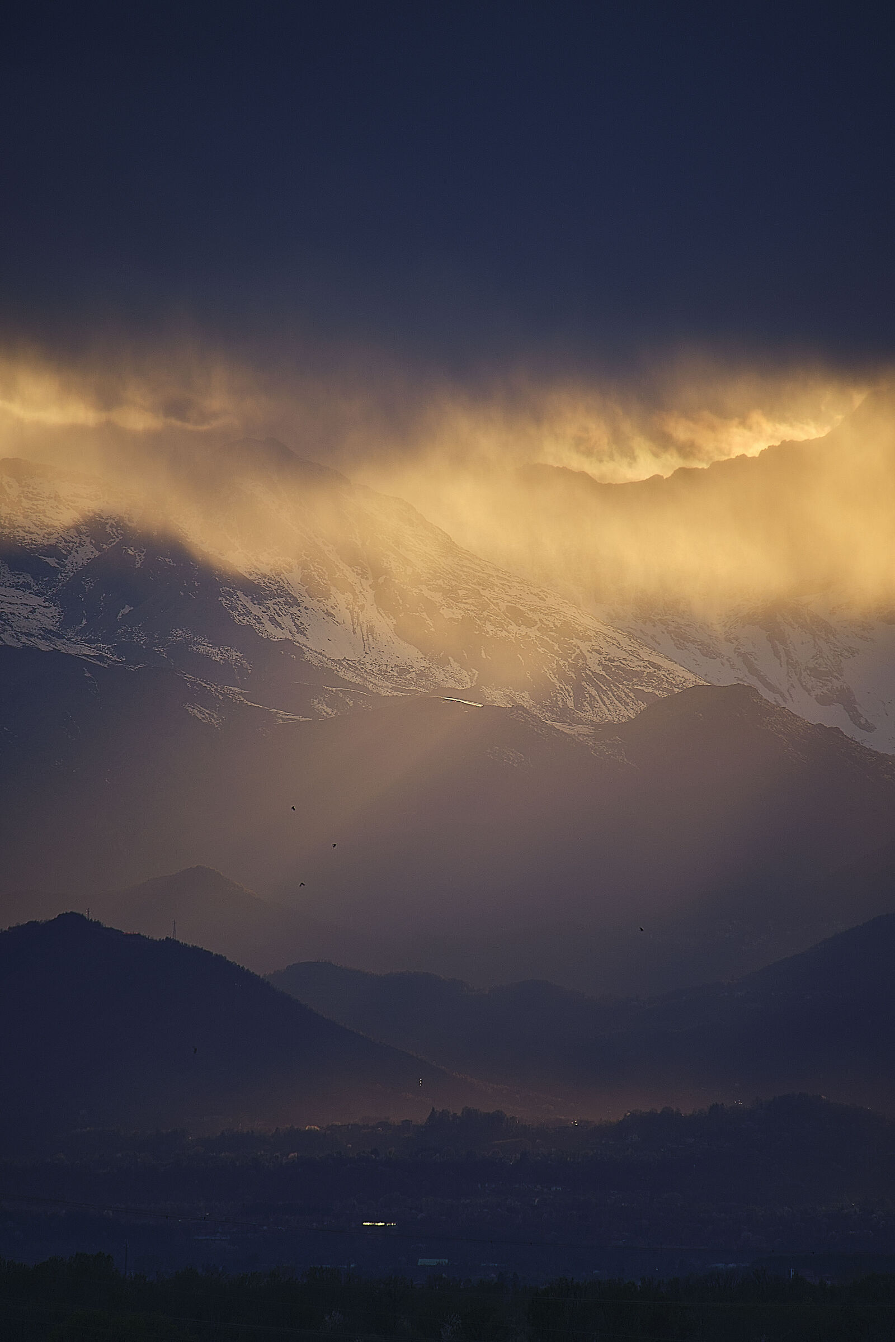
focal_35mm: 450
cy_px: 671
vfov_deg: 4.6
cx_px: 448
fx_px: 16780
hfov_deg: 3.1
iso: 160
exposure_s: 1/240
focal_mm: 300
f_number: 6.3
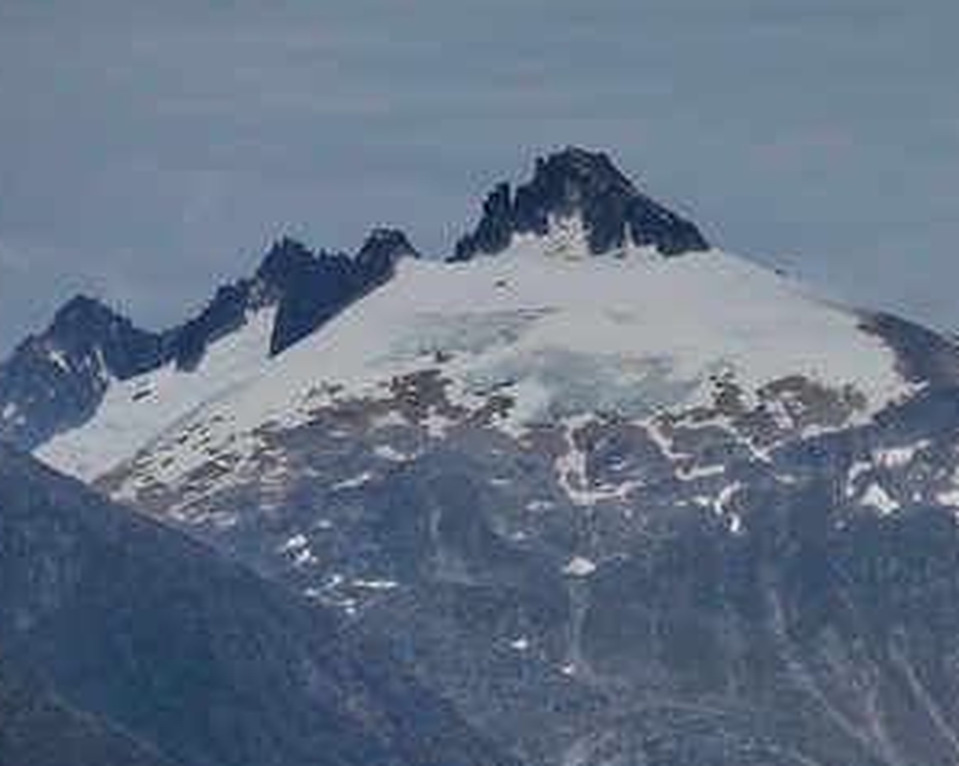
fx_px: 8935
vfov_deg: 4.9
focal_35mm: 315
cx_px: 1290
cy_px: 747
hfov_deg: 6.1
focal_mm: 78
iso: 100
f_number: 9
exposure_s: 1/320
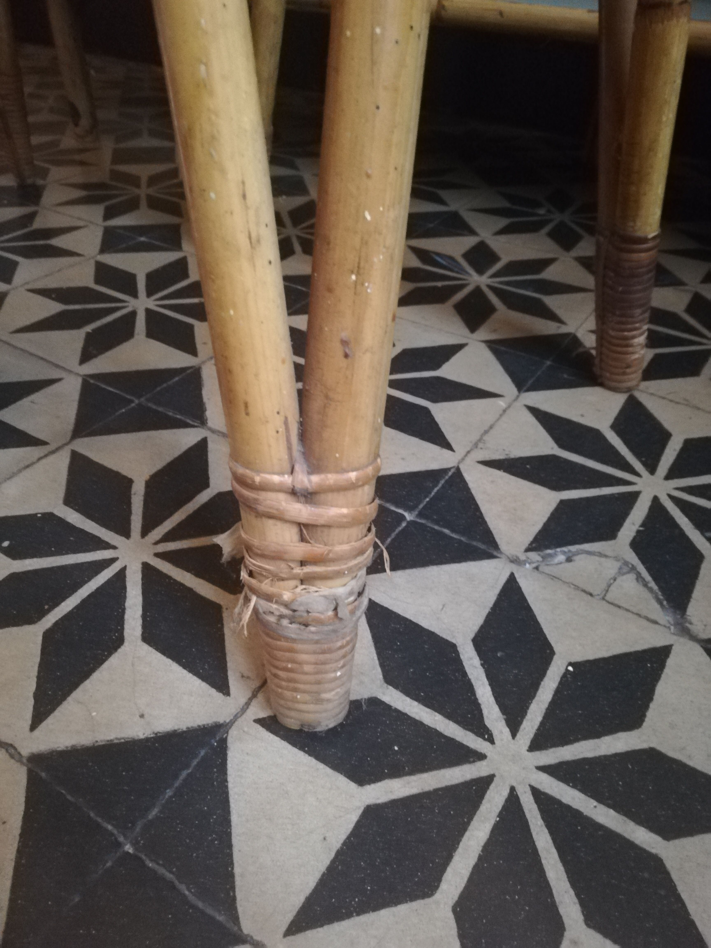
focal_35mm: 26
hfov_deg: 53.1
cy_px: 474
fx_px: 712
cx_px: 356
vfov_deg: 67.3
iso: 2000
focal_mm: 3.81
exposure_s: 1/12.5
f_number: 2.2
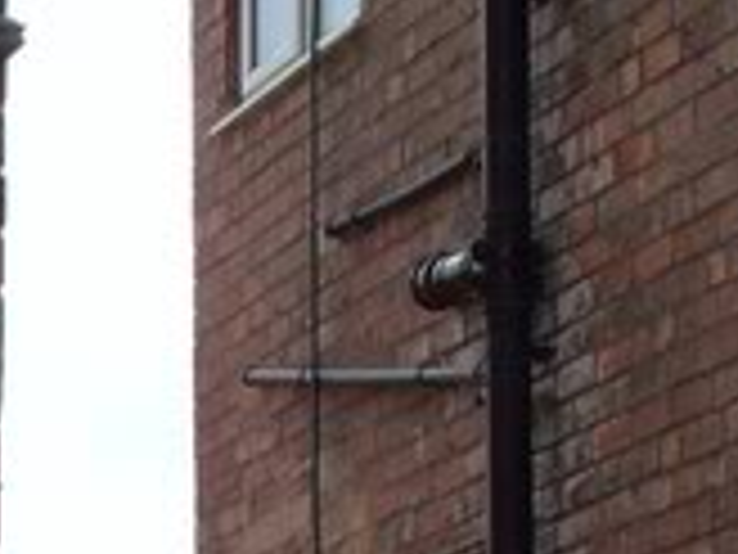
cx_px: -918
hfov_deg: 8.4
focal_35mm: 219
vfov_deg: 6.2
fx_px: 4669
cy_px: 1721
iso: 80
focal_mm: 7.8
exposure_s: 1/350
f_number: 6.3
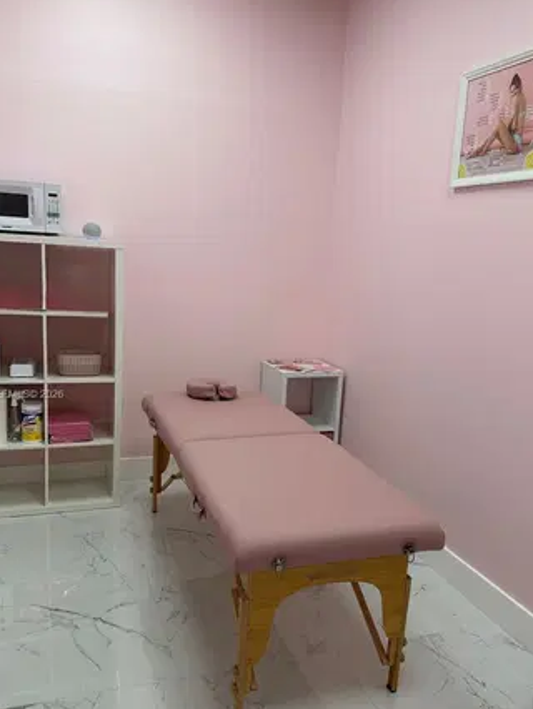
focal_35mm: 30
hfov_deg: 46.8
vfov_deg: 59.8
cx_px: 260
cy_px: 395
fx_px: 615
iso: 50
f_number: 1.78
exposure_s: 1/126
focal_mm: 6.86
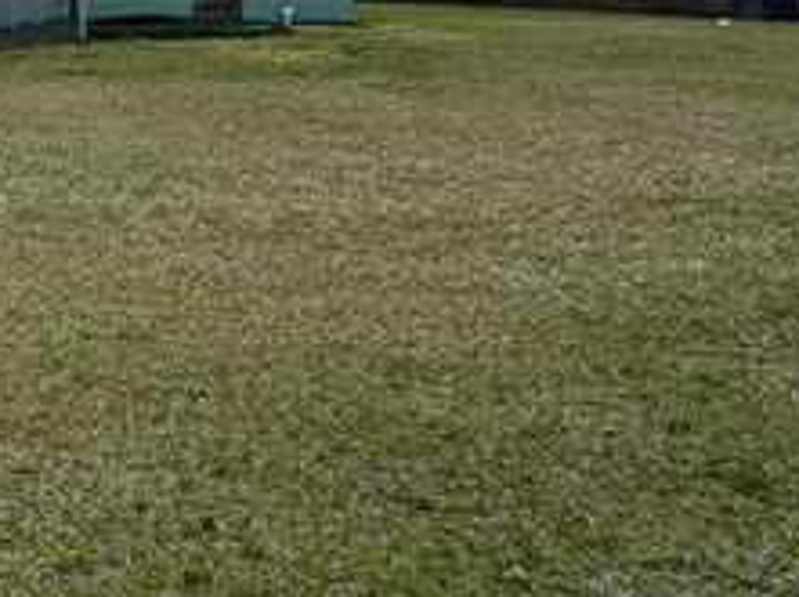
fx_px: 1498
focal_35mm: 65
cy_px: 257
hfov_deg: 20.5
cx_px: -654
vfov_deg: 22.5
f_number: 2.2
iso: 20
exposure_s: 1/1613
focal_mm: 2.22
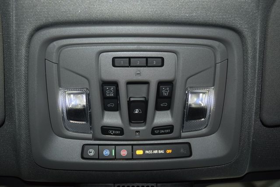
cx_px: 140
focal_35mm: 40
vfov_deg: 33.0
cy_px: 94
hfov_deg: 47.9
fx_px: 315
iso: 450
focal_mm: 27
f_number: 3.8
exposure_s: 1/60
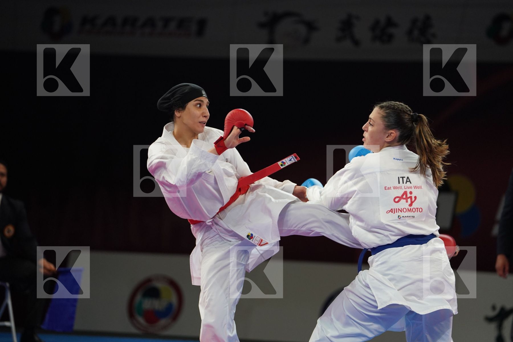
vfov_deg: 7.3
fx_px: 2693
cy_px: 171
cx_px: 256
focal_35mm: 189
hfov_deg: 10.9
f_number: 2.8
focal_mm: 189
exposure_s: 1/1000
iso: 2000
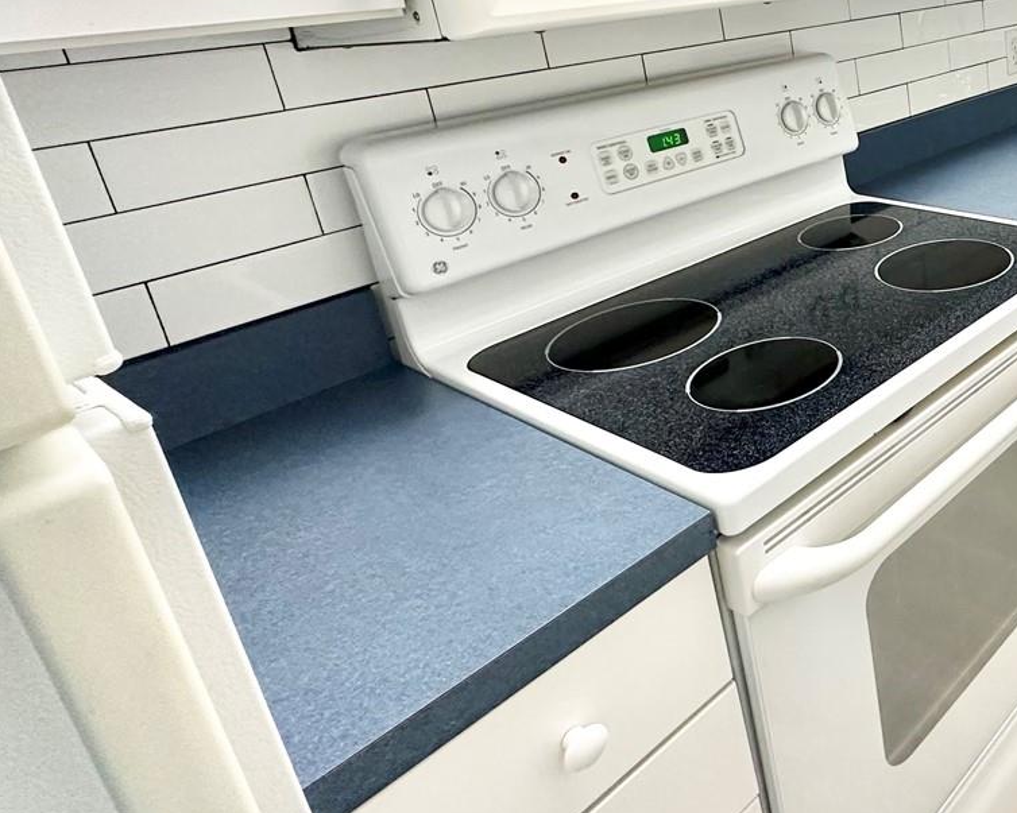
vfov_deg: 47.9
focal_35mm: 29
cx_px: 1055
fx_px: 873
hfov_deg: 47.9
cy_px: 193
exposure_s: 1/120
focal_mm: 2.22
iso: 250
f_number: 2.2
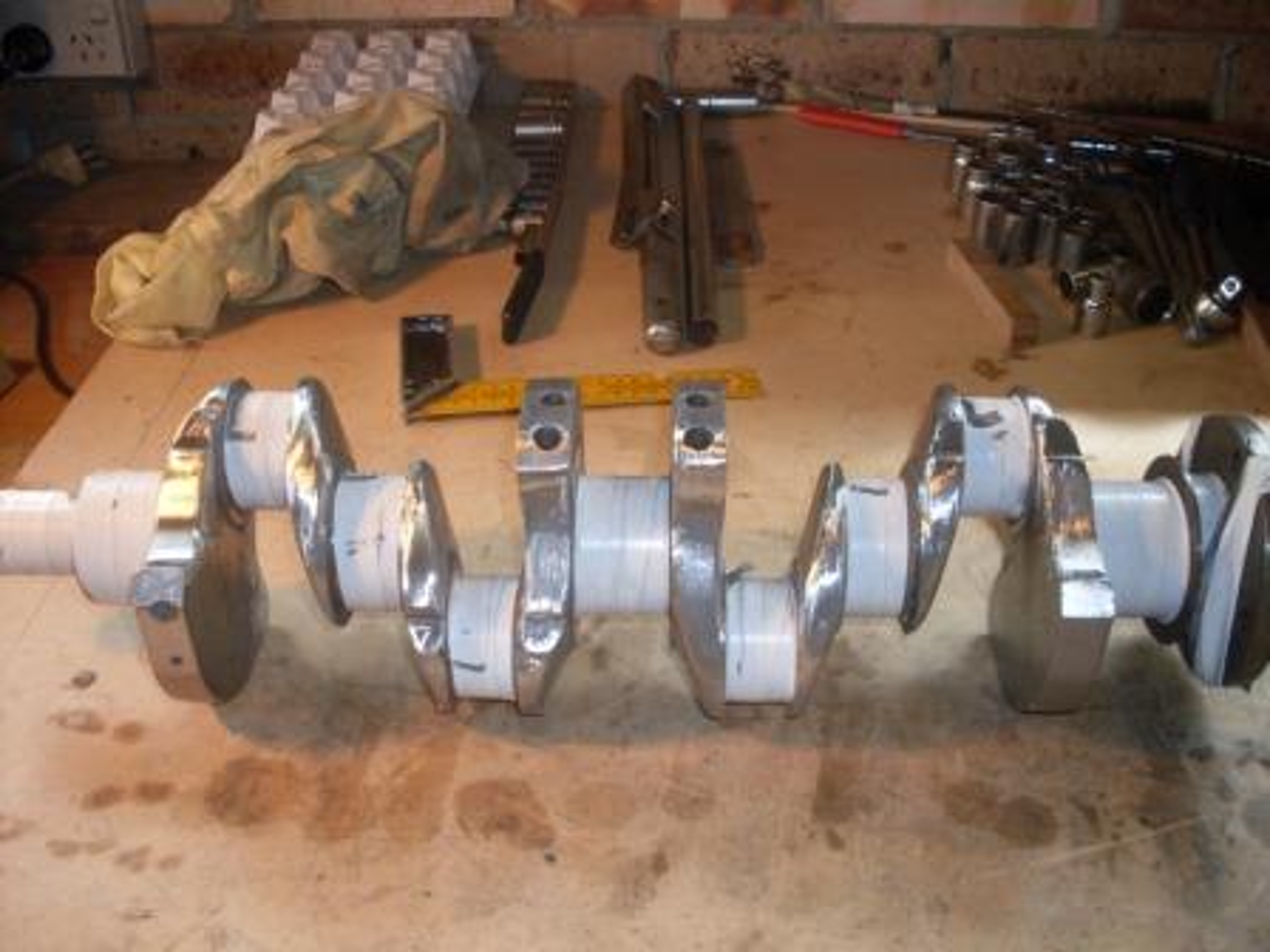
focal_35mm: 38
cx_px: 635
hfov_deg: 49.0
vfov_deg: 37.7
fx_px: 1394
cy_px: 476
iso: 100
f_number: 2.8
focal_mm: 6.3
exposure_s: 1/45
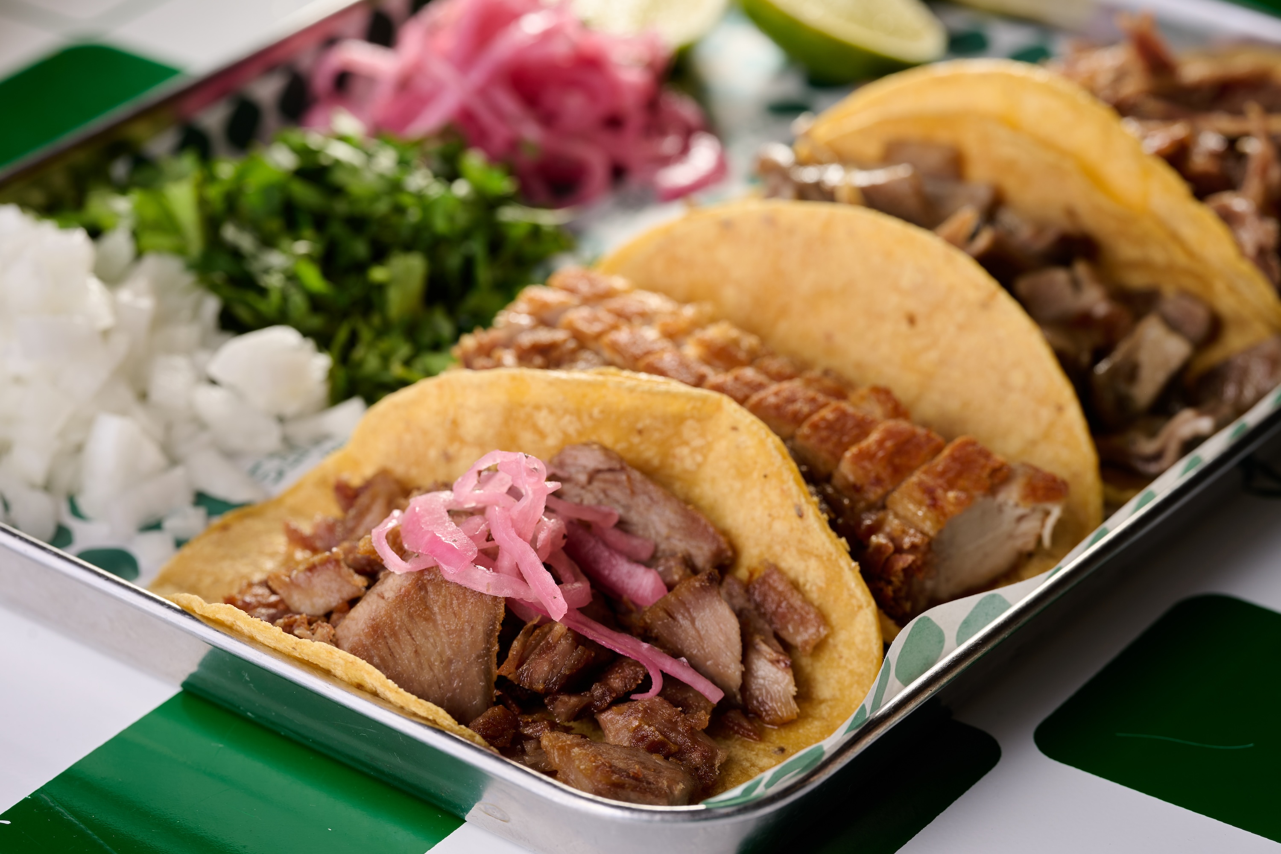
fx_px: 4803
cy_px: 427
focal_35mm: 135
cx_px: 640
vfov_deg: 10.2
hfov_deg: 15.2
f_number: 8
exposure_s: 1/100
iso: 100
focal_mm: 135
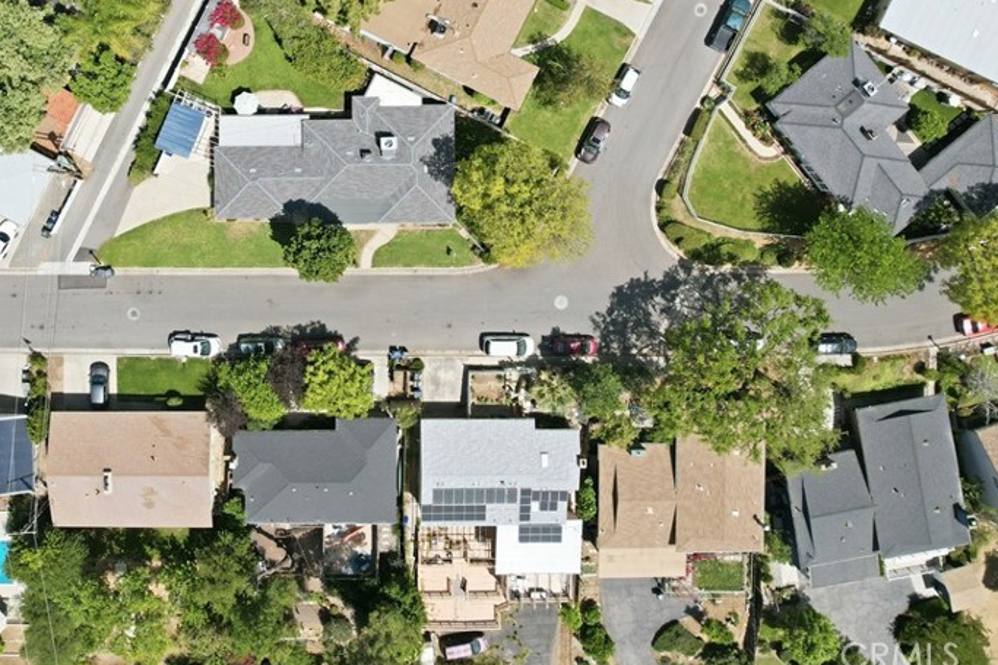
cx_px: 342
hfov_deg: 56.2
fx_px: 915
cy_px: 178
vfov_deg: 39.0
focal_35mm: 33
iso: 130
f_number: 2.8
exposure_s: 1/2500
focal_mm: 8.4
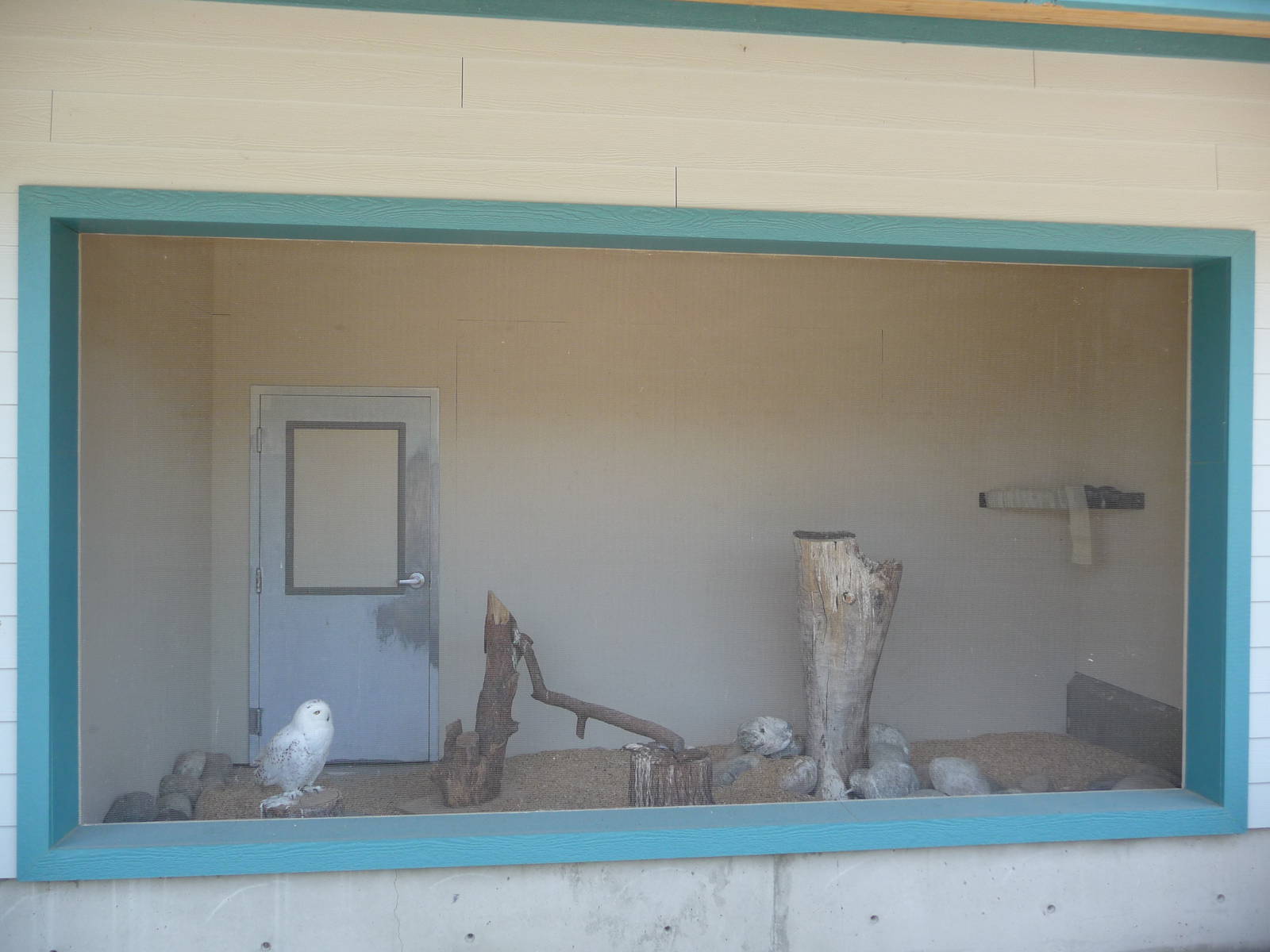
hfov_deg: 63.4
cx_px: 635
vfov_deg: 49.7
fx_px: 1027
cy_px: 476
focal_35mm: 28
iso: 100
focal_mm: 4.7
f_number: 3.3
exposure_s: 1/125
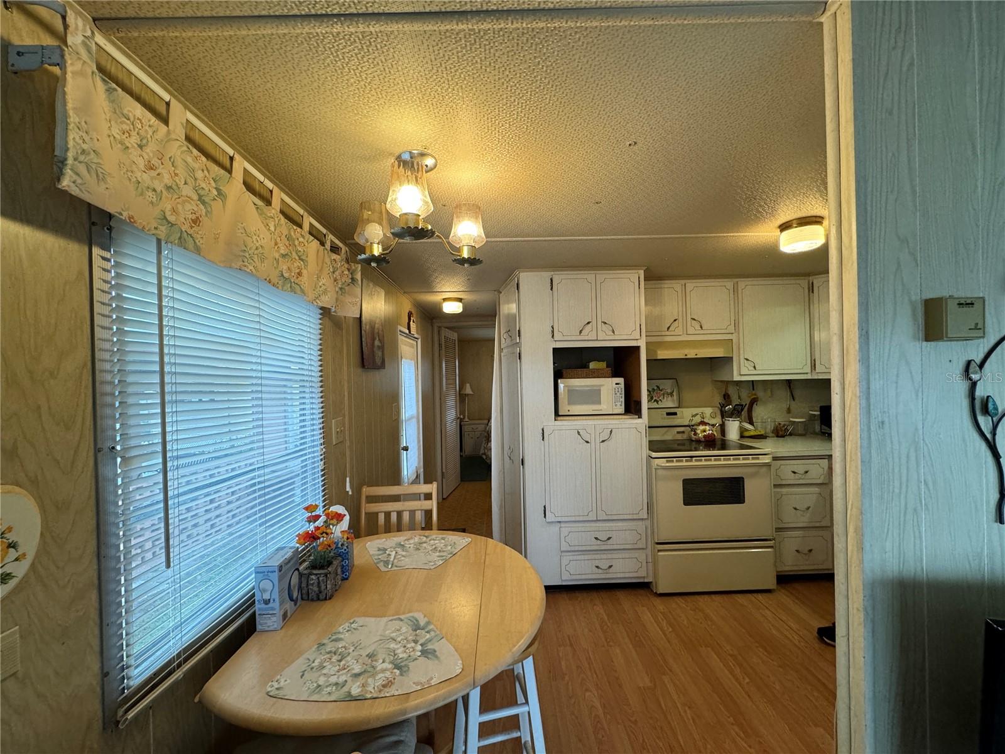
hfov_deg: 102.1
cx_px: 502
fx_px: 406
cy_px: 377
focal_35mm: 14
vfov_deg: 85.7
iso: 250
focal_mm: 2.22
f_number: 2.2
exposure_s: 1/120
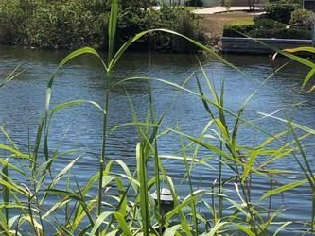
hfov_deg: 20.8
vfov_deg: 16.8
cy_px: -3
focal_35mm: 86
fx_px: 783
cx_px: -87
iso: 20
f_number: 1.8
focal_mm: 3.99
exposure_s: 1/2525
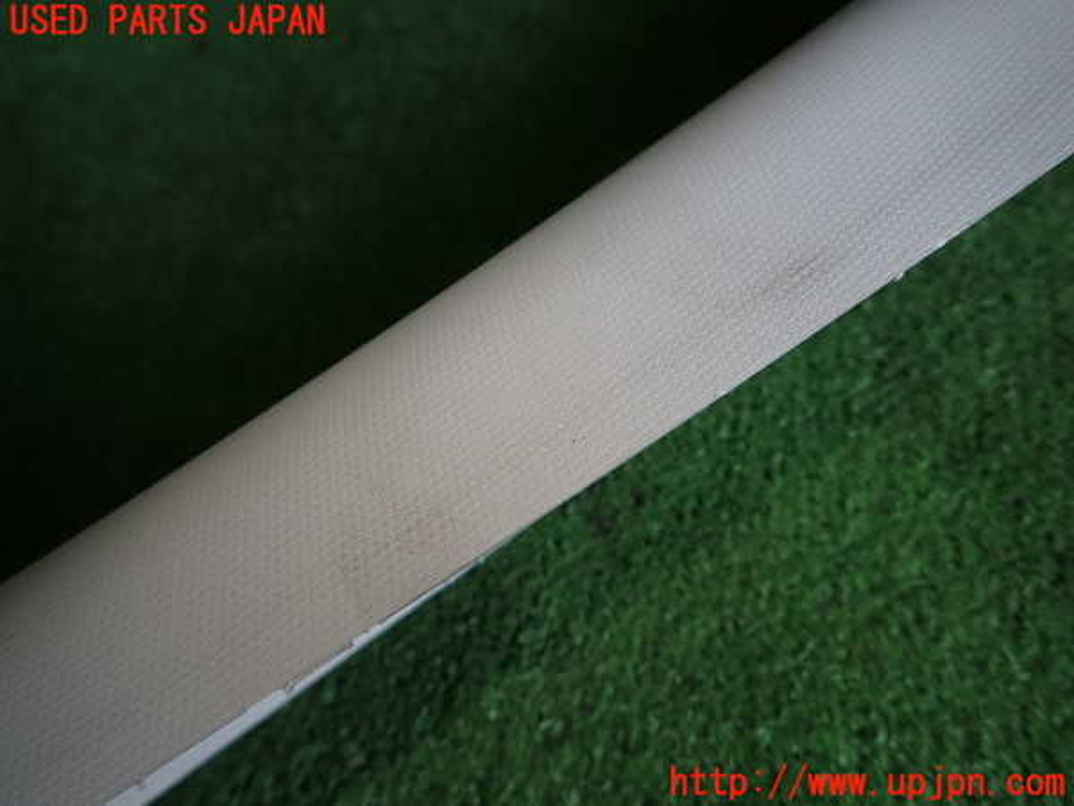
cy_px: 403
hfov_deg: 69.4
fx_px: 776
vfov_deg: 54.9
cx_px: 537
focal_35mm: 25
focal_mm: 4.5
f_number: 2
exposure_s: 1/100
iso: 100
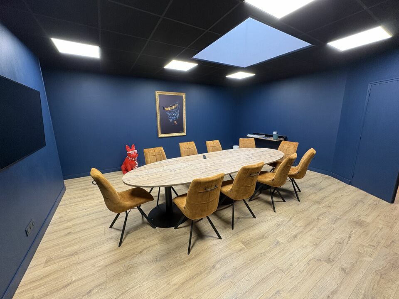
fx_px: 161
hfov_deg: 102.1
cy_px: 150
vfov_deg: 85.7
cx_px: 200
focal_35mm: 14
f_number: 2.2
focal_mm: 2.22
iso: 200
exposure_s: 1/50
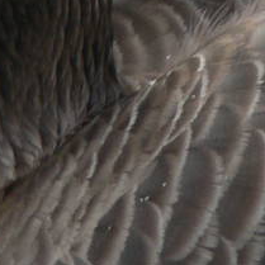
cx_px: -119
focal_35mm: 2842
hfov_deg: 0.6
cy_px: -179
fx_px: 24615
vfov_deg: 0.6
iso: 80
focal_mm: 88.8
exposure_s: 1/60
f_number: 4
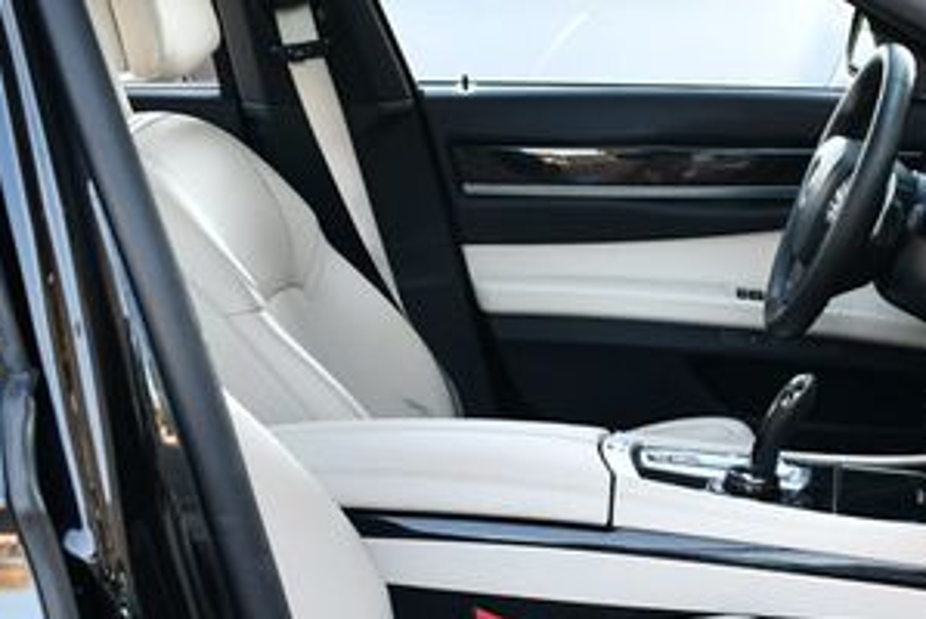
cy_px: 563
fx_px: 1982
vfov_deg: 17.5
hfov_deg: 26.0
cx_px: 700
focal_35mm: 77
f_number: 3.5
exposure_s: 1/250
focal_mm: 18
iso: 640
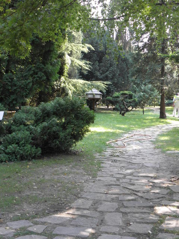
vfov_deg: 34.9
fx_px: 379
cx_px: 90
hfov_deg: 26.6
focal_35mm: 55
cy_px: 120
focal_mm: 9.93
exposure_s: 1/60
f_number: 3.6
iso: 100
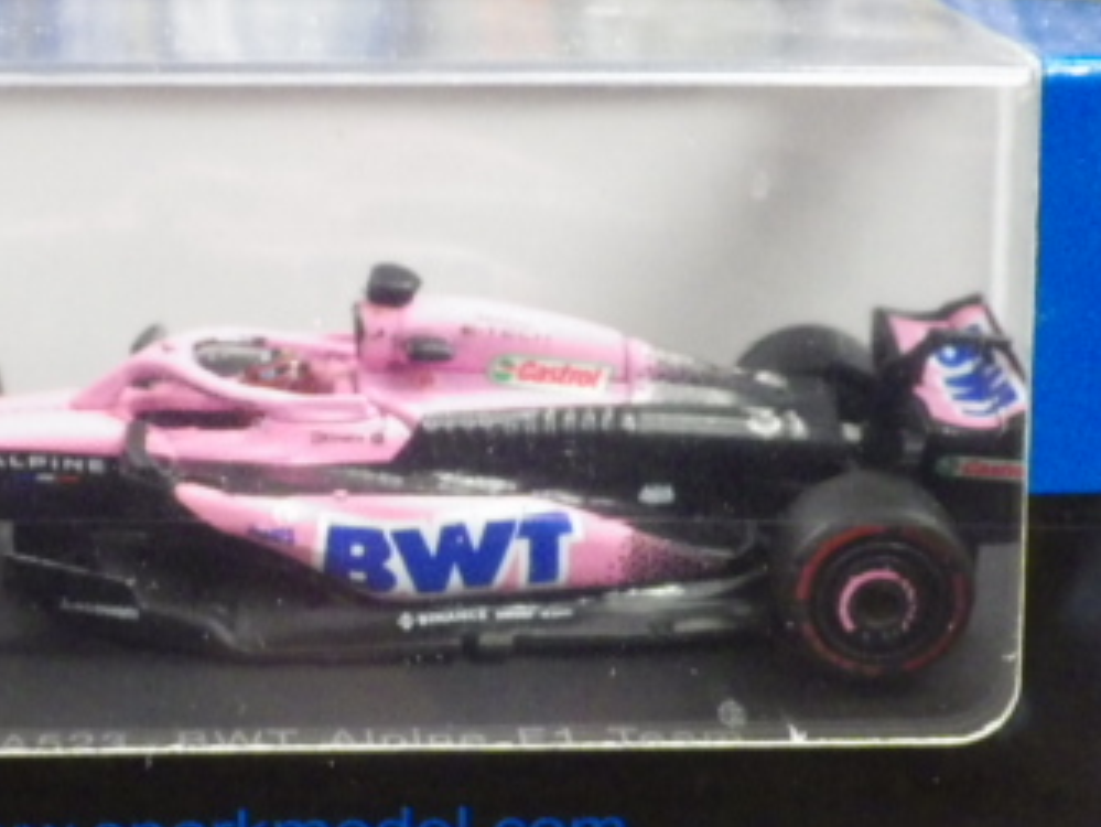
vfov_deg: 15.4
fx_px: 3054
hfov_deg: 20.3
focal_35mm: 96
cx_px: 314
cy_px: 466
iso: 1250
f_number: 3.8
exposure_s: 1/25
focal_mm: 9
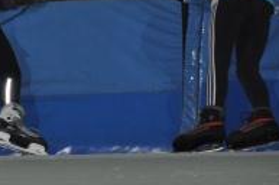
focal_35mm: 366
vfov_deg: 3.7
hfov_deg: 5.6
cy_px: 32
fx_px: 2833
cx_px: -26
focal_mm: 105
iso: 800
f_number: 5.3
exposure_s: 1/60
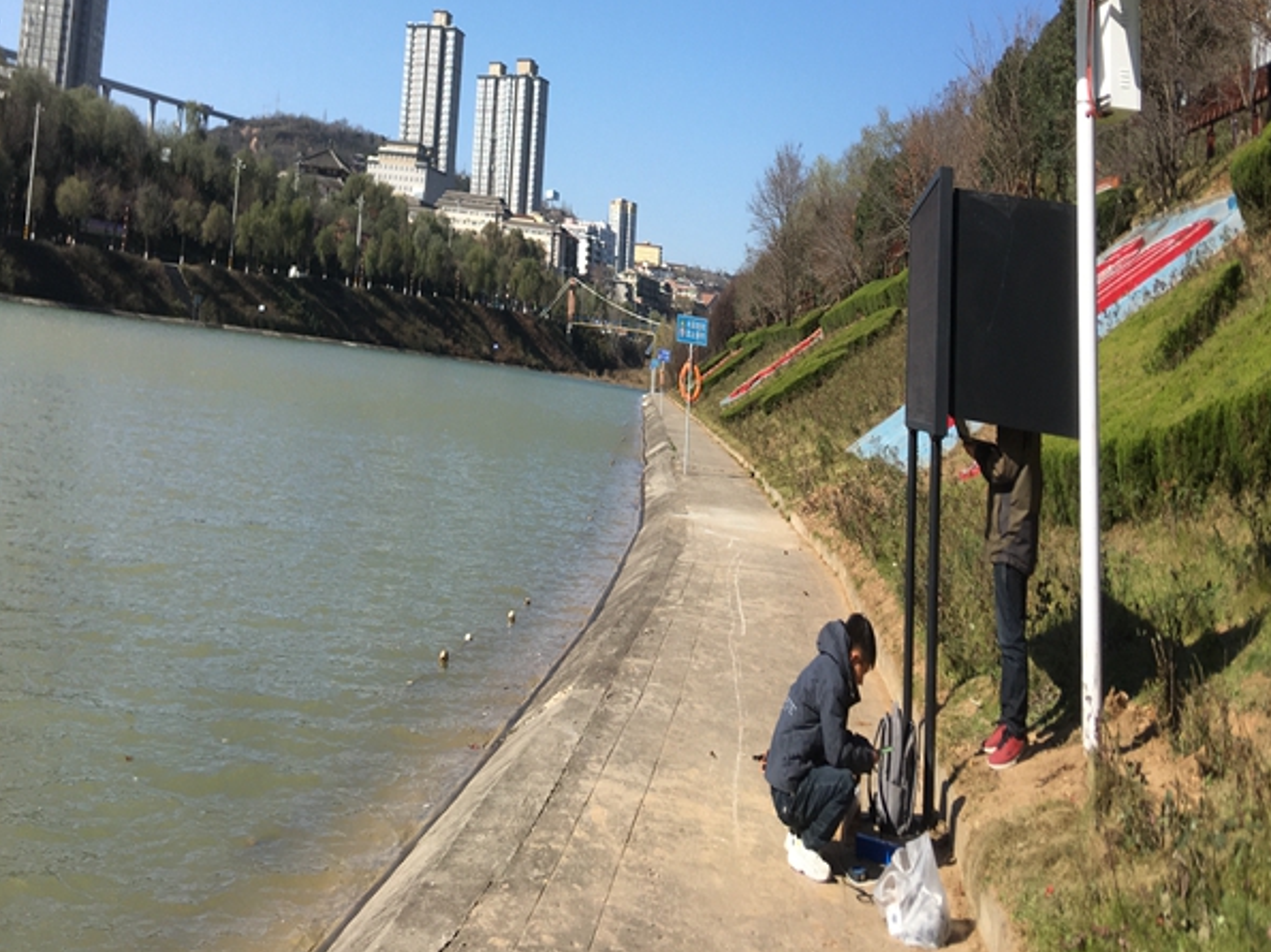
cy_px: 115
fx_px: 1432
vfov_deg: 34.9
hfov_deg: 47.9
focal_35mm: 39
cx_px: 639
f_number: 2.2
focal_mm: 4.15
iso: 25
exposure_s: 1/1570
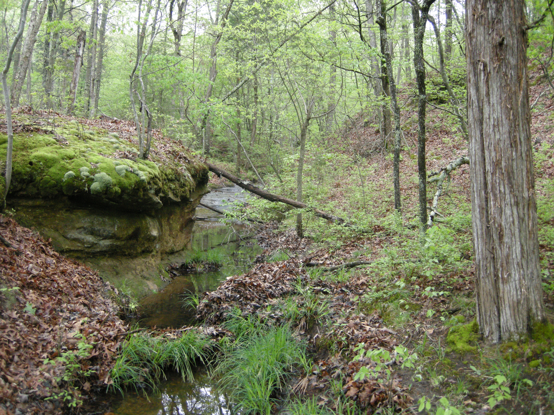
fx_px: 560
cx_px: 277
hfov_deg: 52.6
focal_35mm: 35
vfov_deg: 40.7
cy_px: 208
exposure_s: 1/51
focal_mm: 7.5
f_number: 2.7
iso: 245
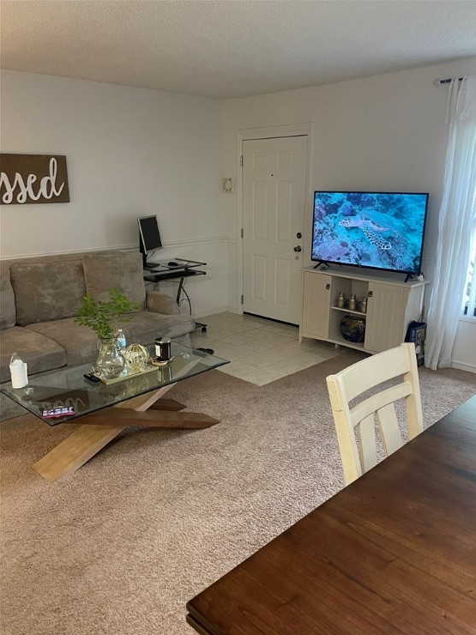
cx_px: 246
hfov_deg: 51.3
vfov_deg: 65.3
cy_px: 329
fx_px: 495
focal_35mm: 27
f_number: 1.6
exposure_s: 1/60
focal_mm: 4.2
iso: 320
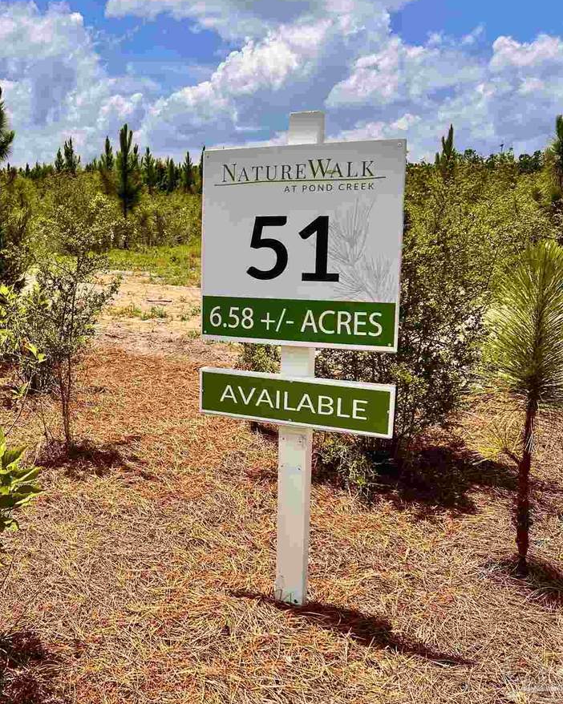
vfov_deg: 49.0
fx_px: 771
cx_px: 77
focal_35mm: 37
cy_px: 322
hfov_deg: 37.9
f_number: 1.5
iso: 50
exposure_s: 1/4630
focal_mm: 5.7
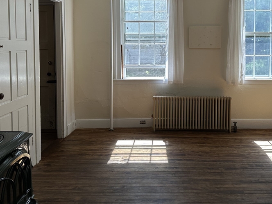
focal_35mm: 37
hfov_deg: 49.8
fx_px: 291
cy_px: 65
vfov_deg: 38.1
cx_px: 164
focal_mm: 6.86
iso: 80
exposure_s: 1/246
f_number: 1.78
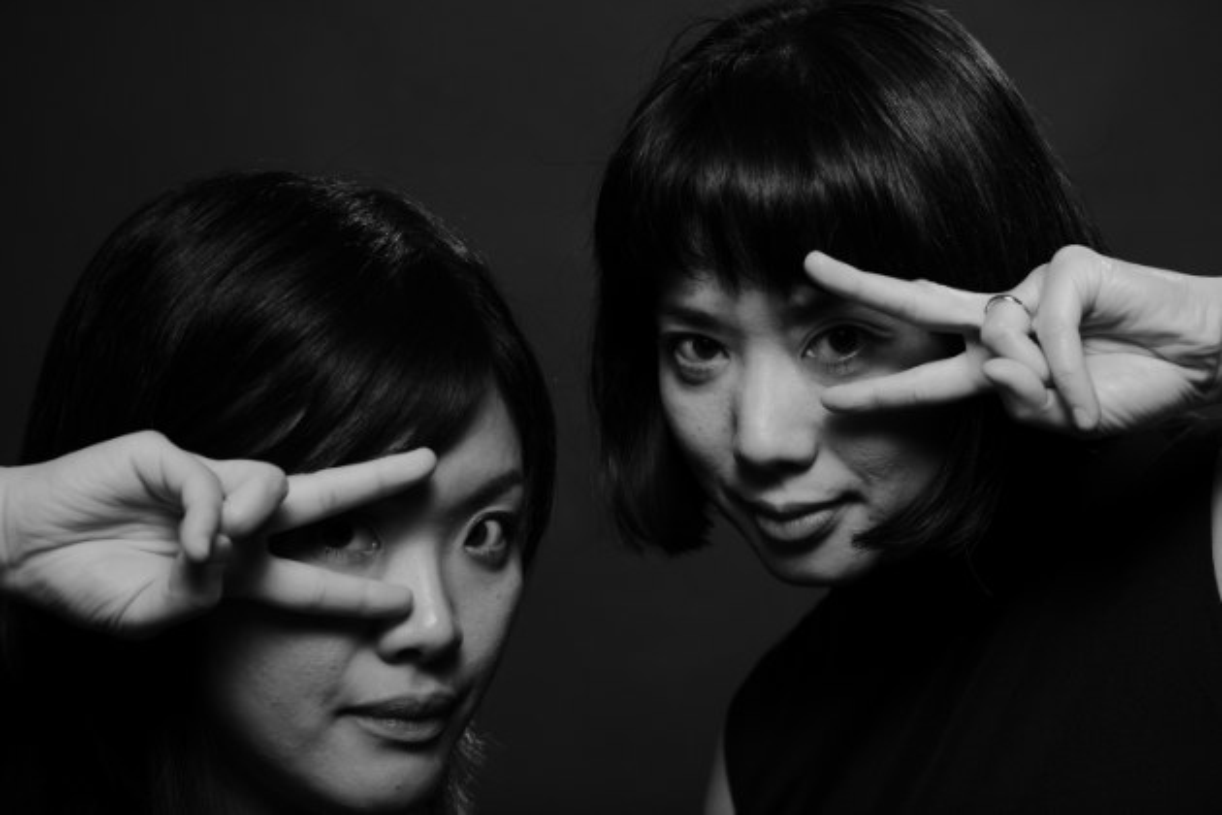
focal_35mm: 75
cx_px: 611
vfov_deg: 18.2
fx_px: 2546
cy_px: 408
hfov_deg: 27.0
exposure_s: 1/250
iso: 200
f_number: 4
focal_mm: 50
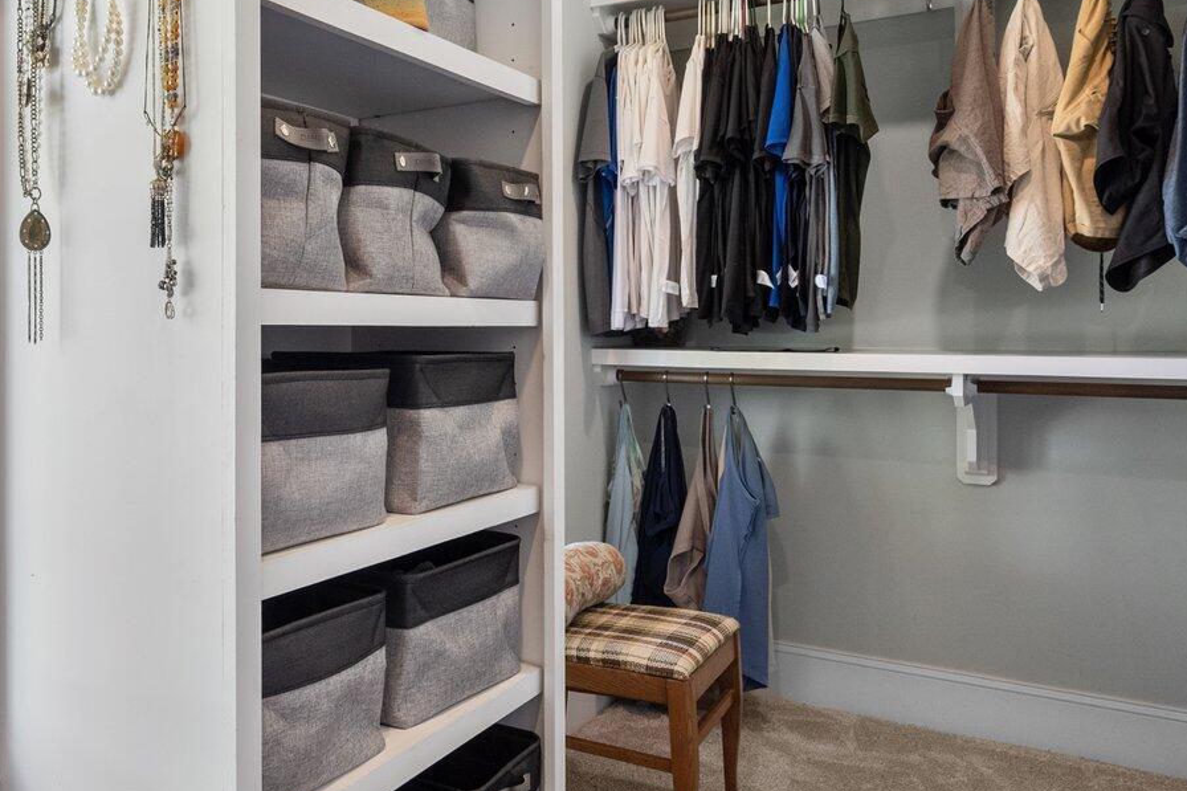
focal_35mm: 32
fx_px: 1055
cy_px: 333
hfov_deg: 54.8
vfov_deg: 41.0
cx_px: 242
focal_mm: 14
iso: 800
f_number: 7.1
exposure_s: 1/25
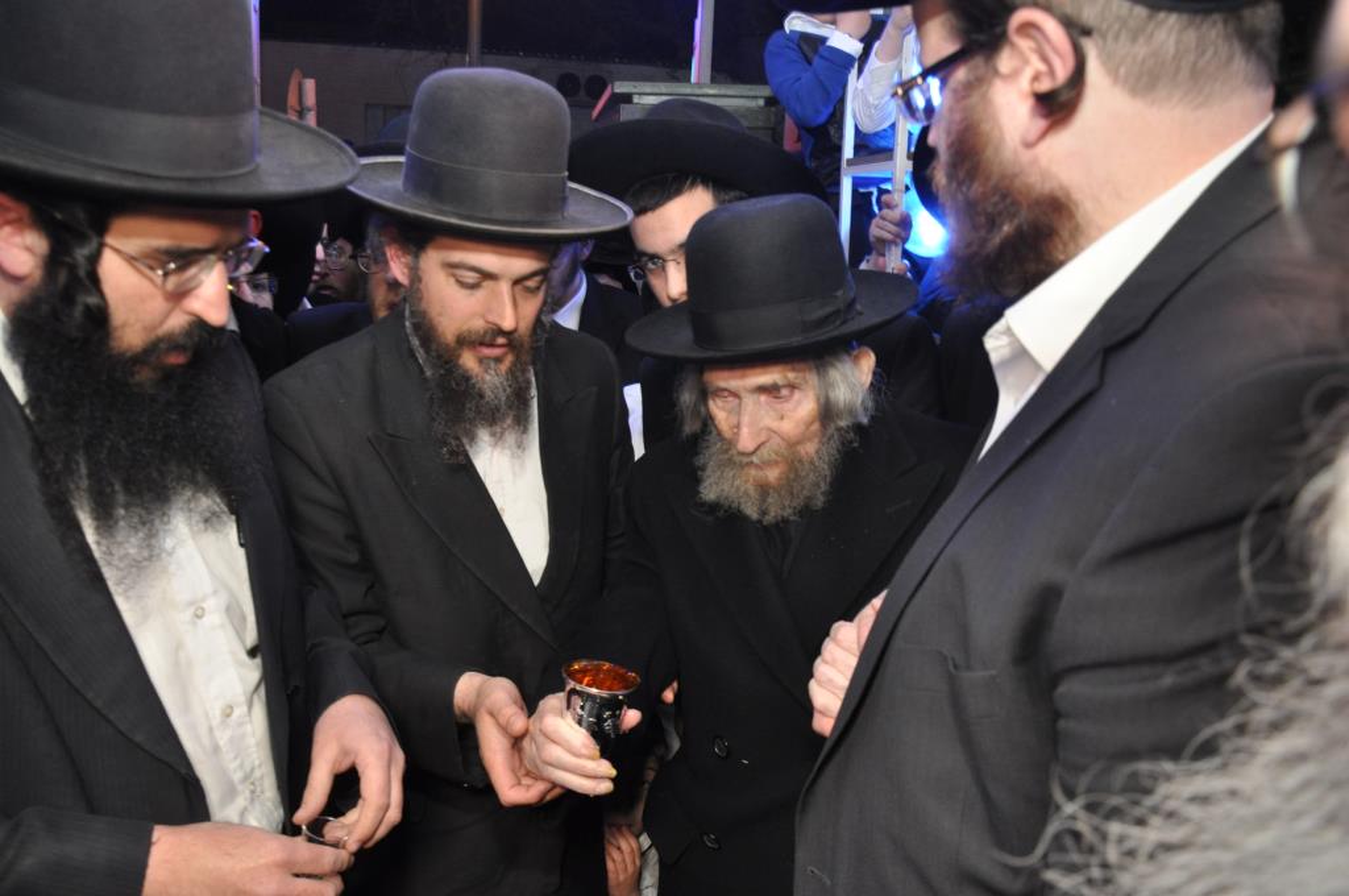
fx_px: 1010
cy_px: 448
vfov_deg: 47.8
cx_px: 674
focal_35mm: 27
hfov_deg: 67.4
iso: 800
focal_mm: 18
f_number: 5.6
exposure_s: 1/60
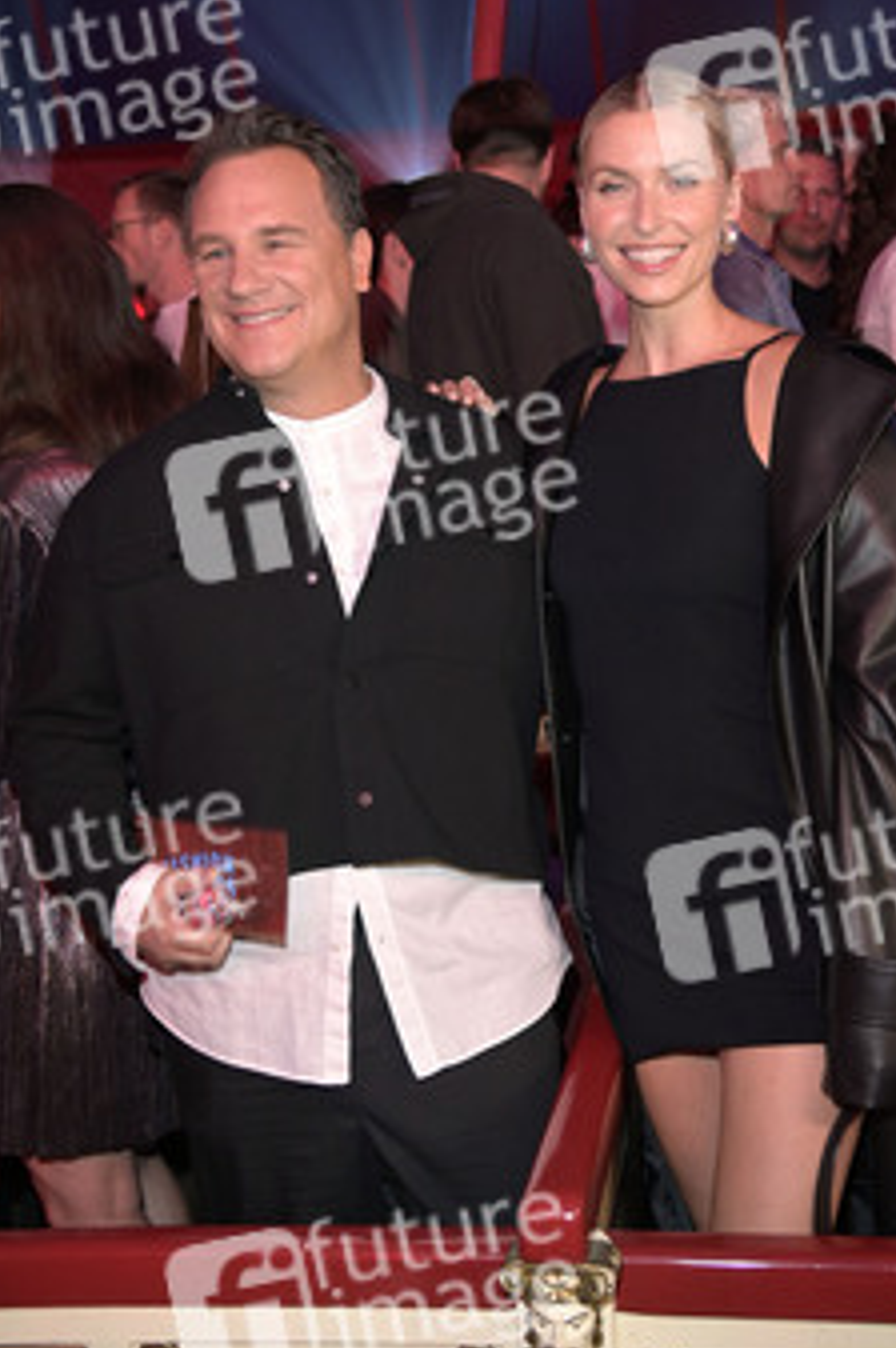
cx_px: 488
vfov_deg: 50.7
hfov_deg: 35.0
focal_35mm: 38
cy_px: 688
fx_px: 1421
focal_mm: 32
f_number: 4
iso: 2500
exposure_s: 1/40
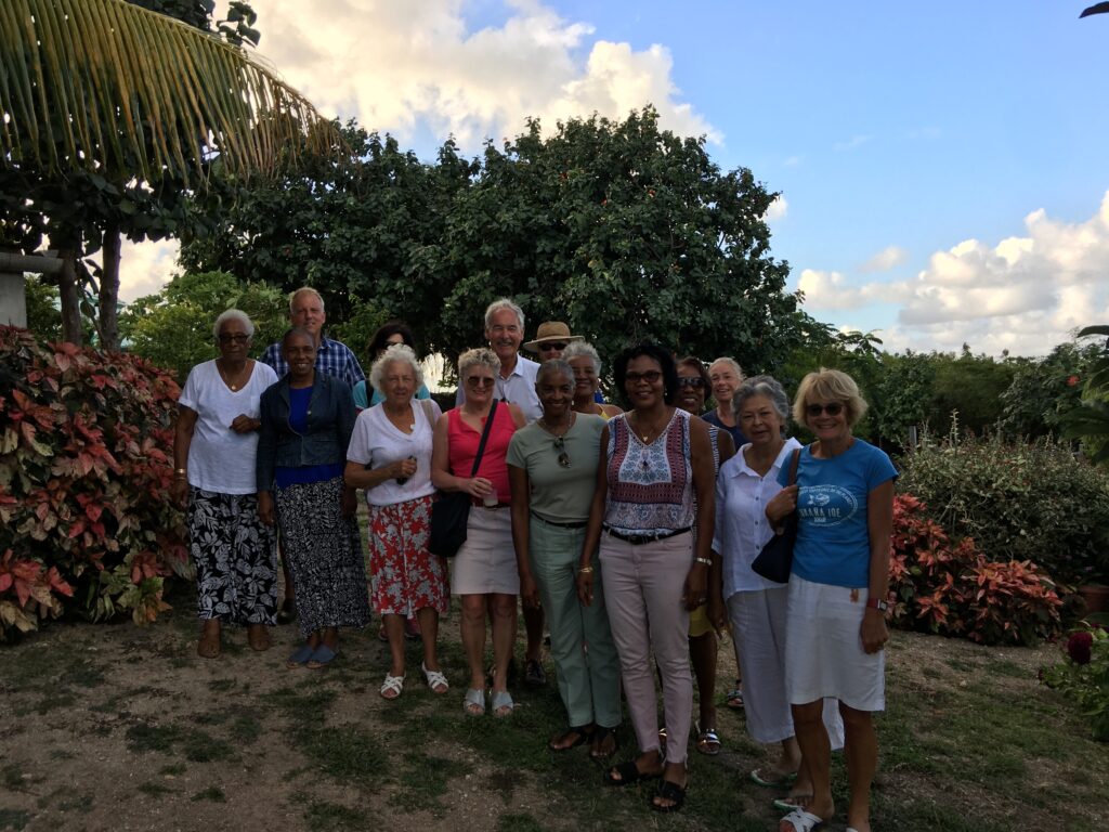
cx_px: 554
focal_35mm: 29
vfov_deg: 48.2
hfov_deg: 61.7
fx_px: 929
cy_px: 416
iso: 25
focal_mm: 4.15
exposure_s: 1/390
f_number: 2.2
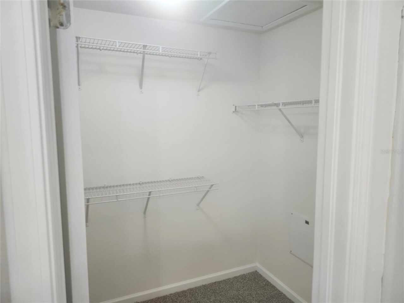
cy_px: 152
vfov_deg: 58.9
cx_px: 202
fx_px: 268
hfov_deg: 73.9
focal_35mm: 23
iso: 200
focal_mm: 5.54
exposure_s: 1/120
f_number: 1.8
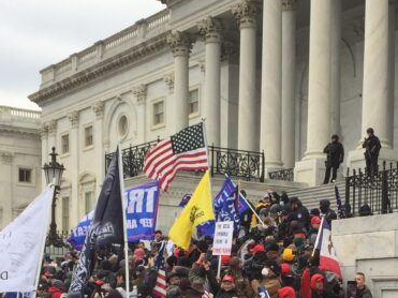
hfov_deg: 24.4
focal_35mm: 80
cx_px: 241
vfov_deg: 17.6
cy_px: 355
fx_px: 920
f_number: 2.2
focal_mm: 4.15
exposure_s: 1/444
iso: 32
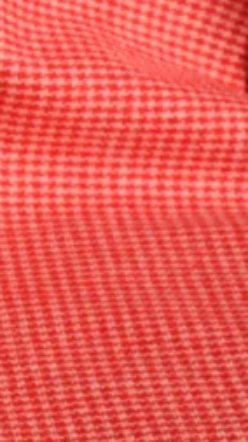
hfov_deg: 5.8
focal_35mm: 205
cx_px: -243
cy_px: 246
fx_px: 2403
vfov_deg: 10.5
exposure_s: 1/500
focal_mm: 55
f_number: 11
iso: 200
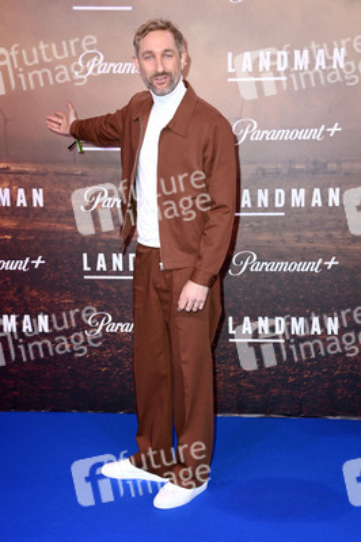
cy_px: 271
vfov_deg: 32.4
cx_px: 180
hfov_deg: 21.9
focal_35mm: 62
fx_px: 934
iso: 640
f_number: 5.6
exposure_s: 1/200
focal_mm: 62
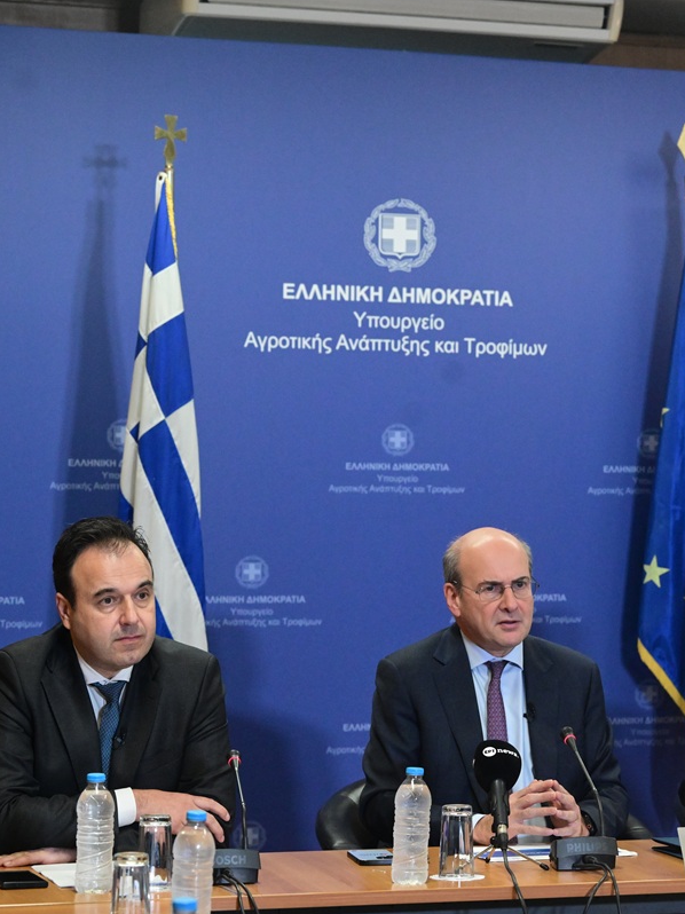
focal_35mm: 107
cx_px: 648
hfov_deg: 13.7
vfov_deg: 18.4
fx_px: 2825
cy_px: 457
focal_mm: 74
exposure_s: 1/500
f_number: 4.5
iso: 6400
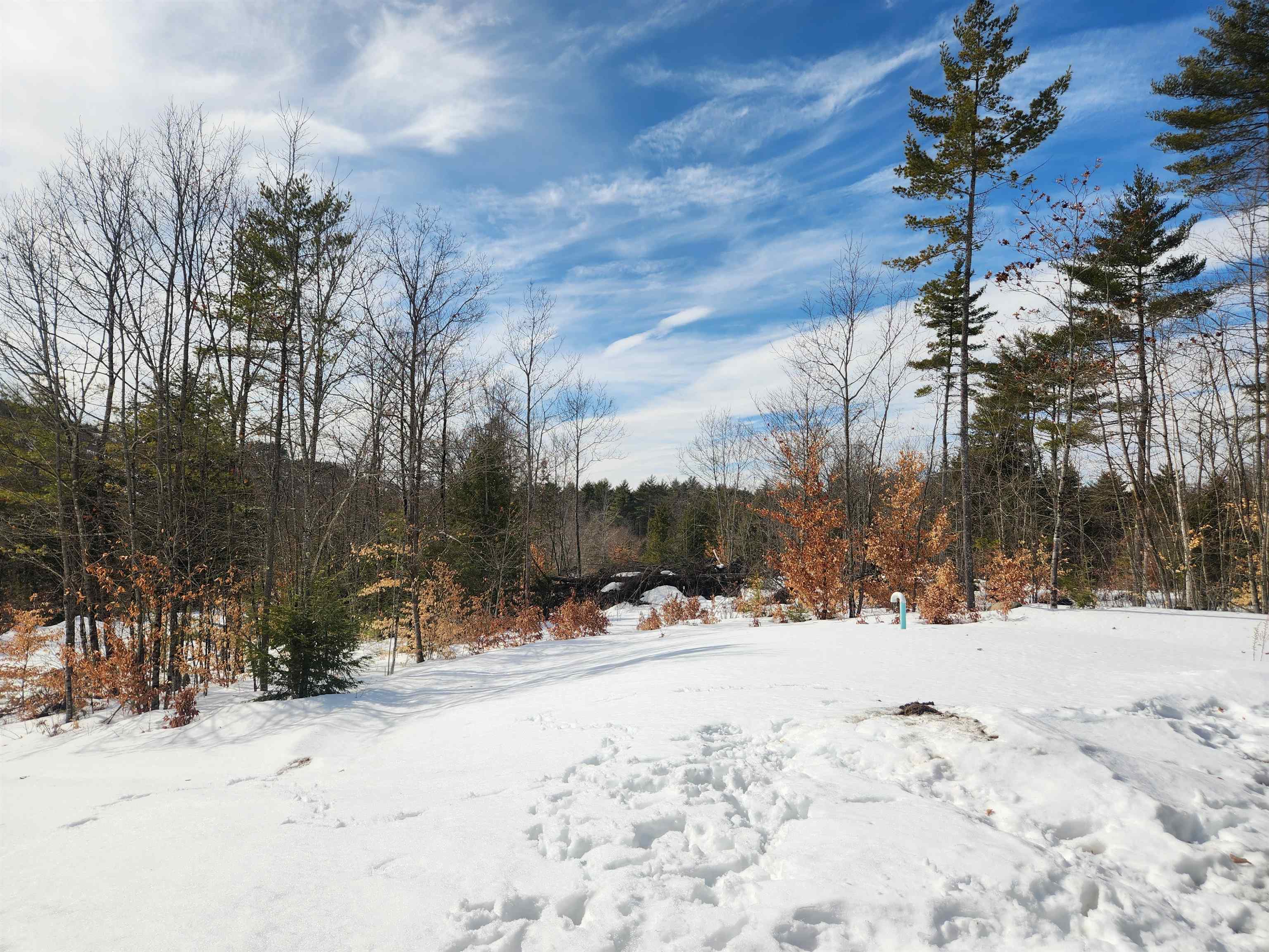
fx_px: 843
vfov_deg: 58.9
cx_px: 634
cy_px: 476
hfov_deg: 73.9
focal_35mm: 23
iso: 20
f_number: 1.8
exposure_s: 1/3009
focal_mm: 5.4
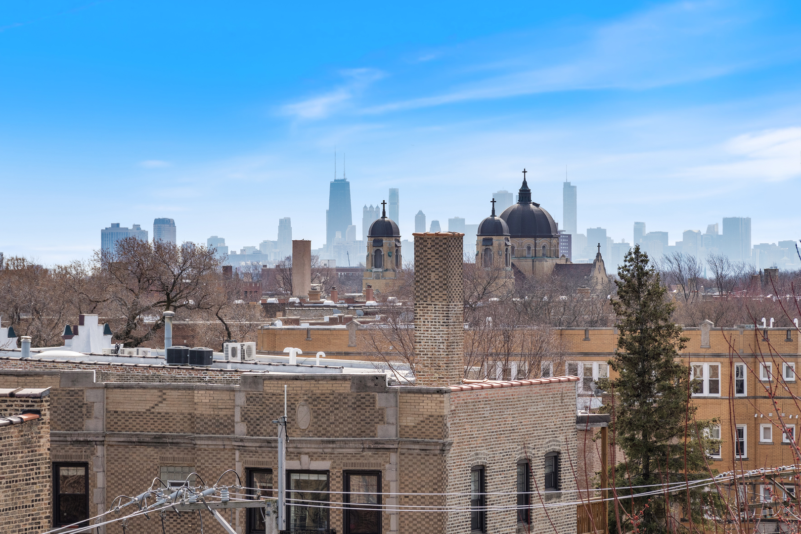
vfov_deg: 10.8
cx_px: 400
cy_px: 267
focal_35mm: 127
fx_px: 2826
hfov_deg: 16.1
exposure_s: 1/500
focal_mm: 85
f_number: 11
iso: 160
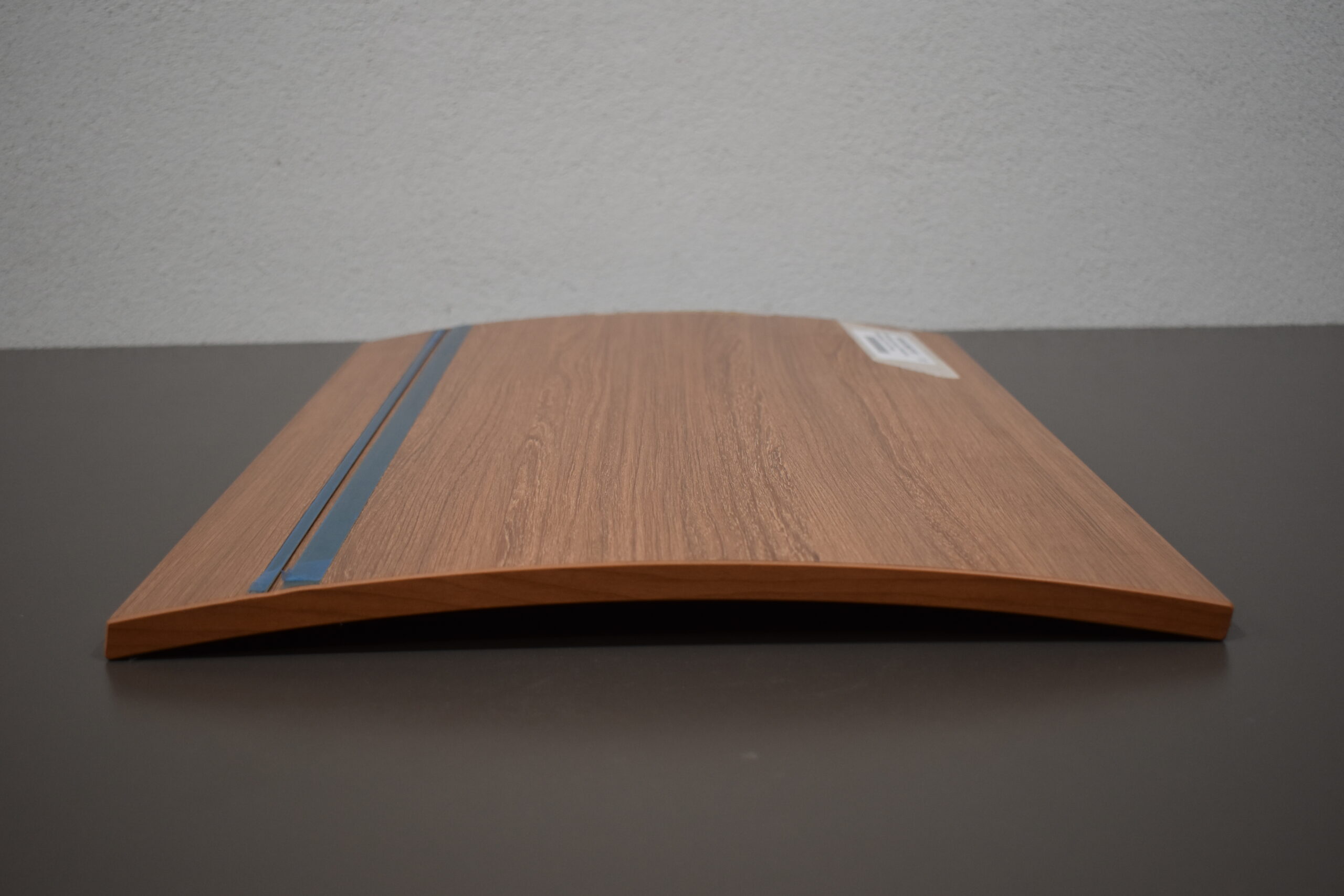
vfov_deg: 30.9
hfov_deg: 45.0
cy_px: 448
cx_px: 672
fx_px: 1624
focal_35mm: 44
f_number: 4.2
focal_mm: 29
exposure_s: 1/250
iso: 560
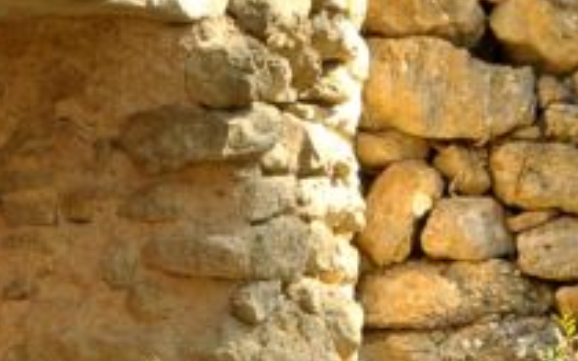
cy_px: 160
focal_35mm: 134
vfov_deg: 9.8
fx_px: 2110
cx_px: 228
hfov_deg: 15.6
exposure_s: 1/160
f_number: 6.3
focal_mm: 18
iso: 320
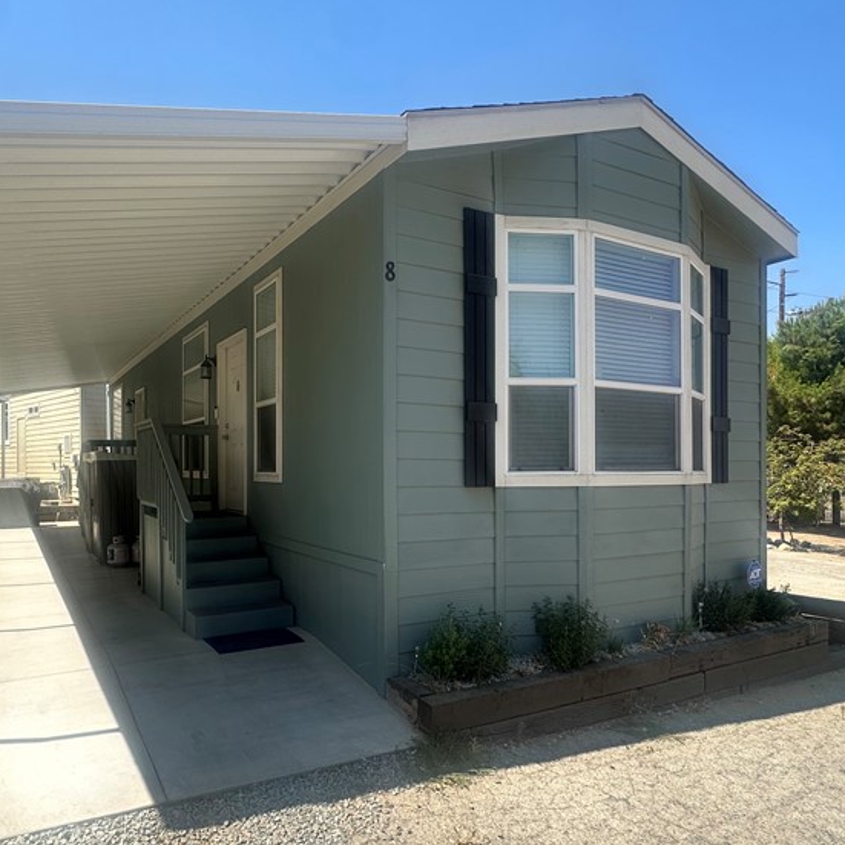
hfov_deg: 66.2
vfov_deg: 67.1
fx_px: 635
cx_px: 314
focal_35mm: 23
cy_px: 468
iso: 40
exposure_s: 1/759
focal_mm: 2.22
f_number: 2.2
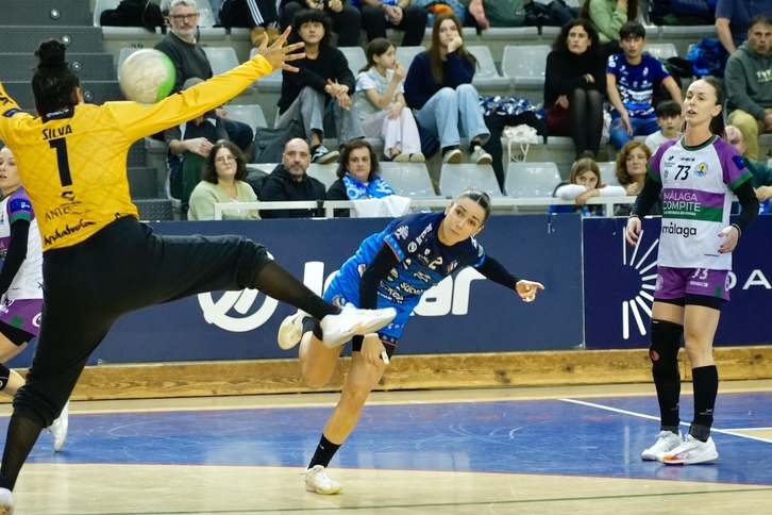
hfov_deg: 13.1
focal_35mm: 157
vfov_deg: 8.7
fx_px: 3367
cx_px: 386
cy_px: 258
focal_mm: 105
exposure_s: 1/500
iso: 3200
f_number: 4
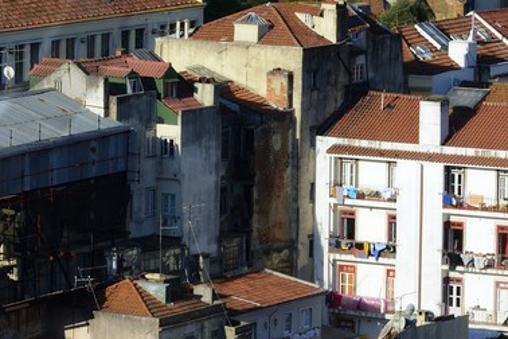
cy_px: -202
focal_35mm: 296
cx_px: -388
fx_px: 4177
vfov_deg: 4.6
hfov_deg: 6.8
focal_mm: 70
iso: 200
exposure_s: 1/200
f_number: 13
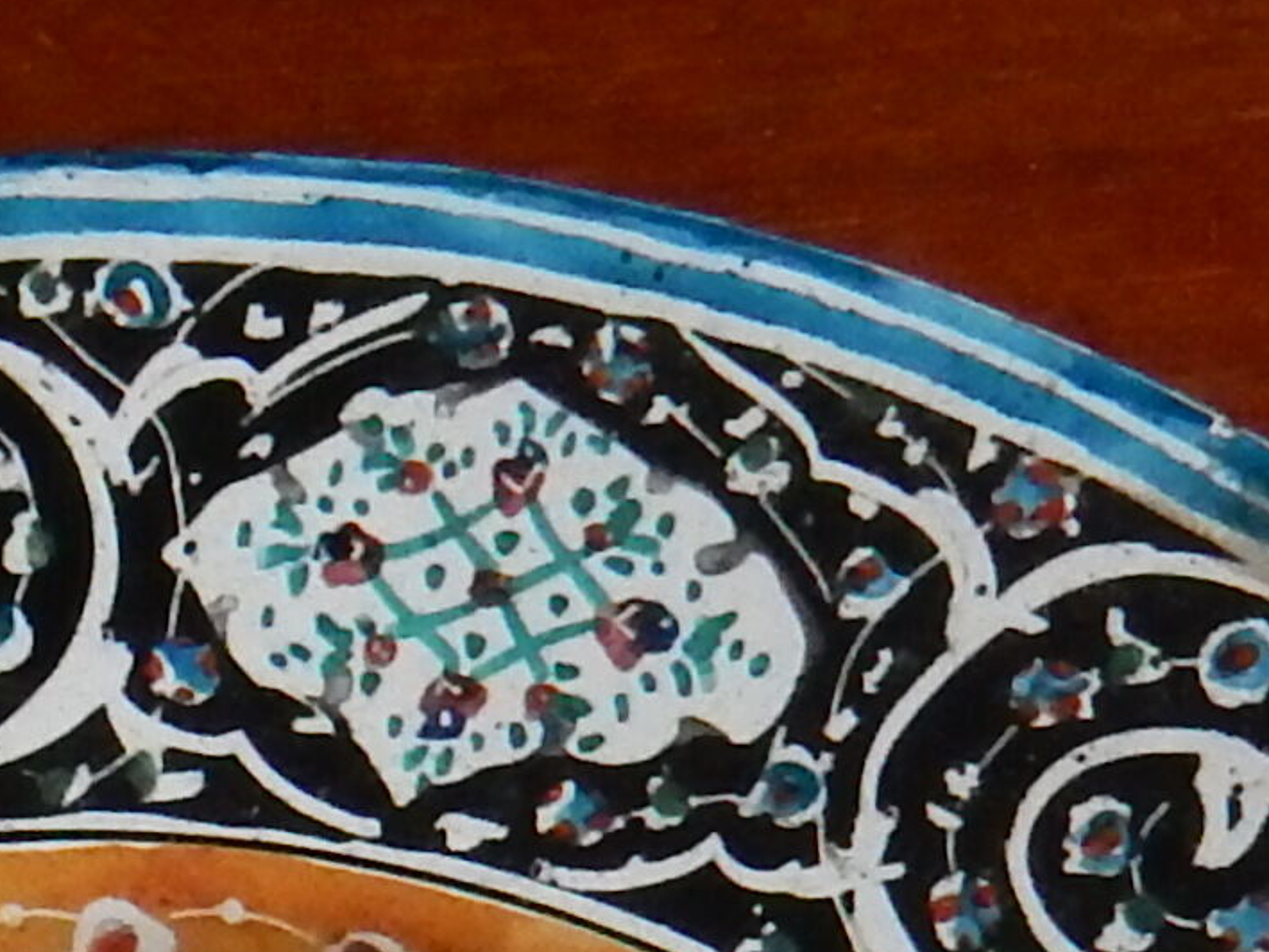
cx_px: -1230
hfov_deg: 8.1
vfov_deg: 6.0
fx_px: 8580
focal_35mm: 234
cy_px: 2536
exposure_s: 1/30
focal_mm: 6.4
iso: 640
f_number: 4
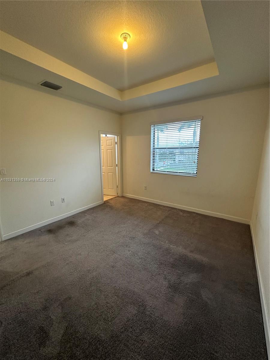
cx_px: 135
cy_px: 180
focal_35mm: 14
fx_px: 146
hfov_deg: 85.7
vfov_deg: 102.1
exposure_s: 1/60
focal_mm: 2.22
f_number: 2.2
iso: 200
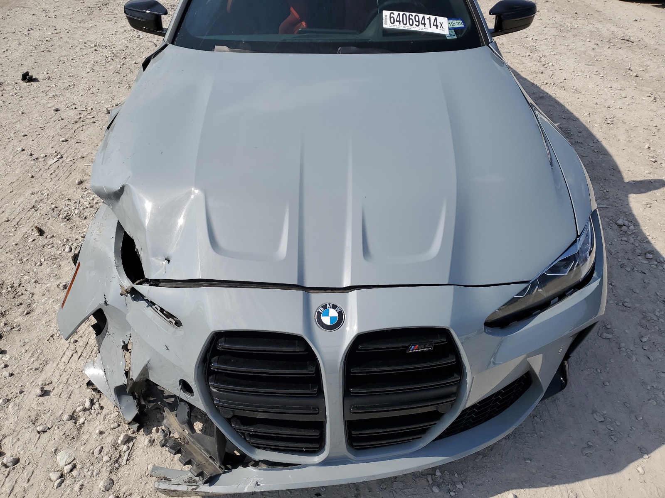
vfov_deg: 53.1
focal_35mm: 26
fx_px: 499
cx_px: 332
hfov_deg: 67.3
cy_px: 249
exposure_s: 1/5000
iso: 50
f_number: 1.5
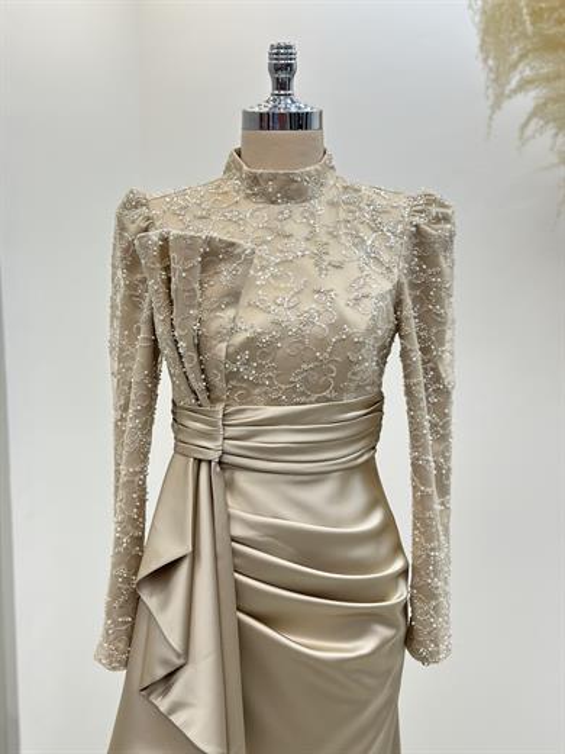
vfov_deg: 39.7
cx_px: 282
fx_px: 1045
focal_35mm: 48
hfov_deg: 30.3
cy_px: 377
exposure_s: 1/478
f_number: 1.78
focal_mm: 6.86
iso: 80
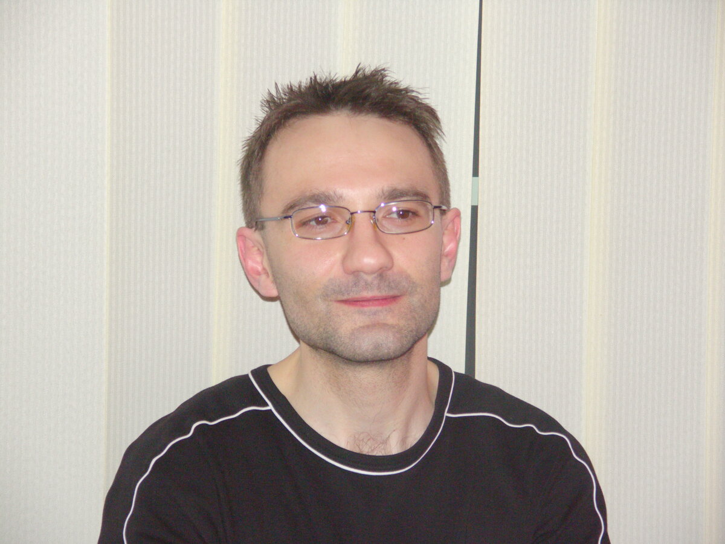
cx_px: 362
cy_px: 272
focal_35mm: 147
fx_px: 3079
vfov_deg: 10.1
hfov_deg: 13.4
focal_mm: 37.9
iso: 400
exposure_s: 1/160
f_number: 3.2
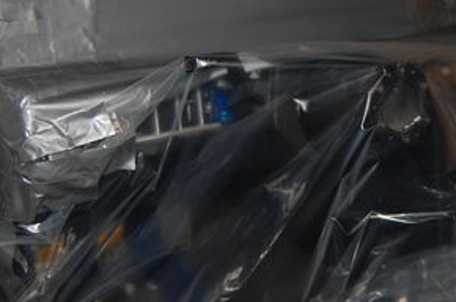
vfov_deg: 17.8
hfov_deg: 26.1
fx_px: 962
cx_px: 374
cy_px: 146
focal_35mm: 76
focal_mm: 23
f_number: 3.8
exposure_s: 1/60
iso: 400
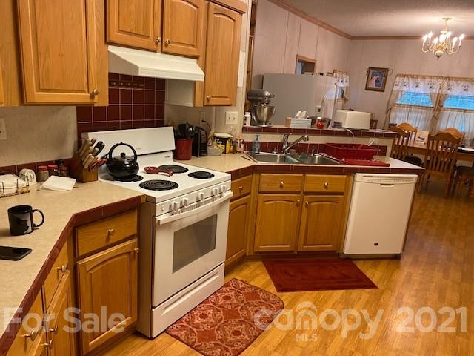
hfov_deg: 67.3
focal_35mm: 26
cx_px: 237
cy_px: 178
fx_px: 356
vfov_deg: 53.1
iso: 250
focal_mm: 4.25
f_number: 1.8
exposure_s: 1/60
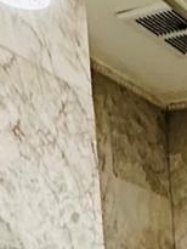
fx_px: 756
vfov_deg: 15.1
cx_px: 398
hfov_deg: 12.2
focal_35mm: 105
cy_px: 503
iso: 640
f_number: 2.2
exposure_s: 1/60
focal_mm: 2.22
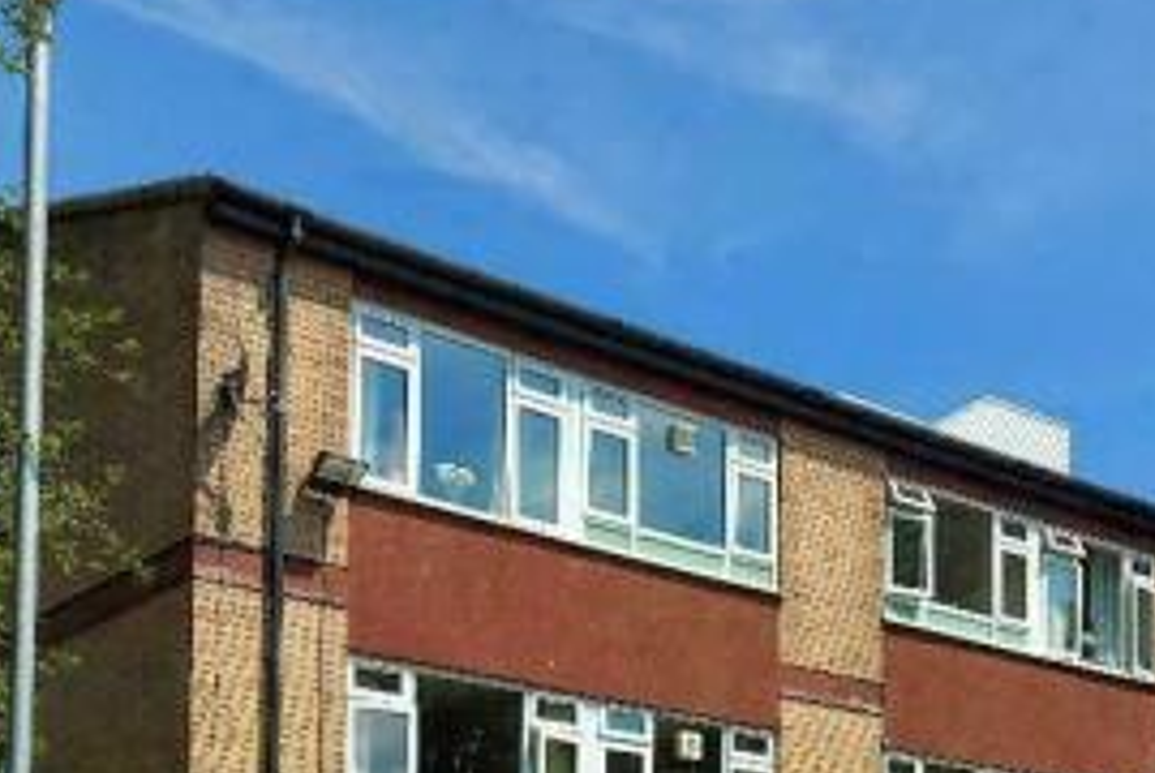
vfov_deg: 23.4
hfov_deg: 36.7
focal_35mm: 54
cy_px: 874
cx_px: 706
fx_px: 1734
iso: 32
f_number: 1.8
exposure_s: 1/1173
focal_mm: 5.23
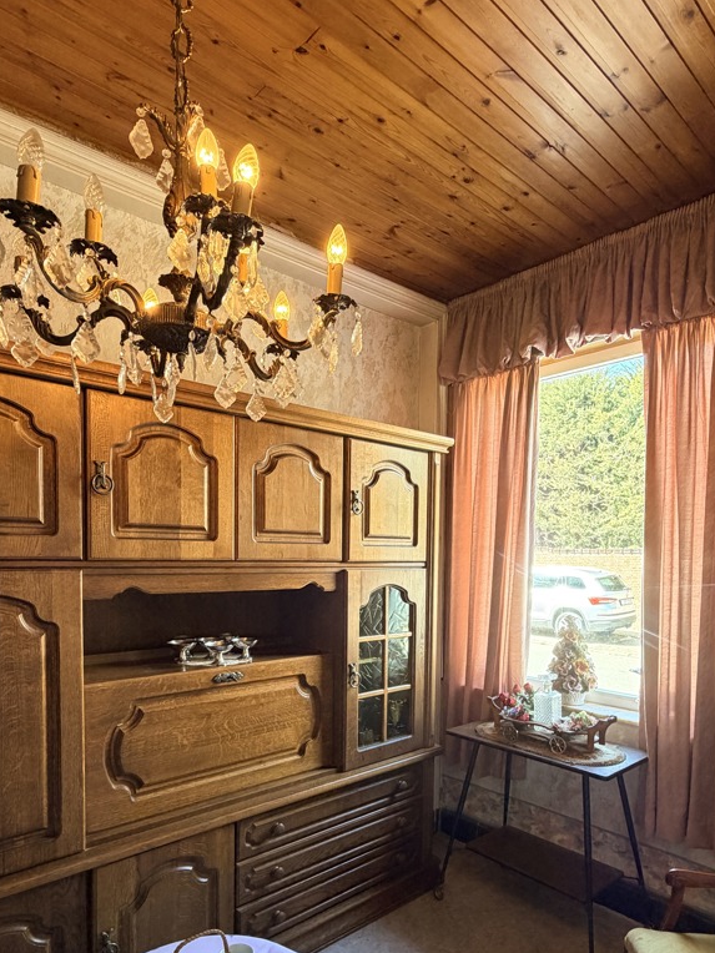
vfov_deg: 75.3
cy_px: 586
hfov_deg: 61.0
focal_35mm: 22
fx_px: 606
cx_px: 392
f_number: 2.2
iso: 200
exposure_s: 1/50
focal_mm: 2.22
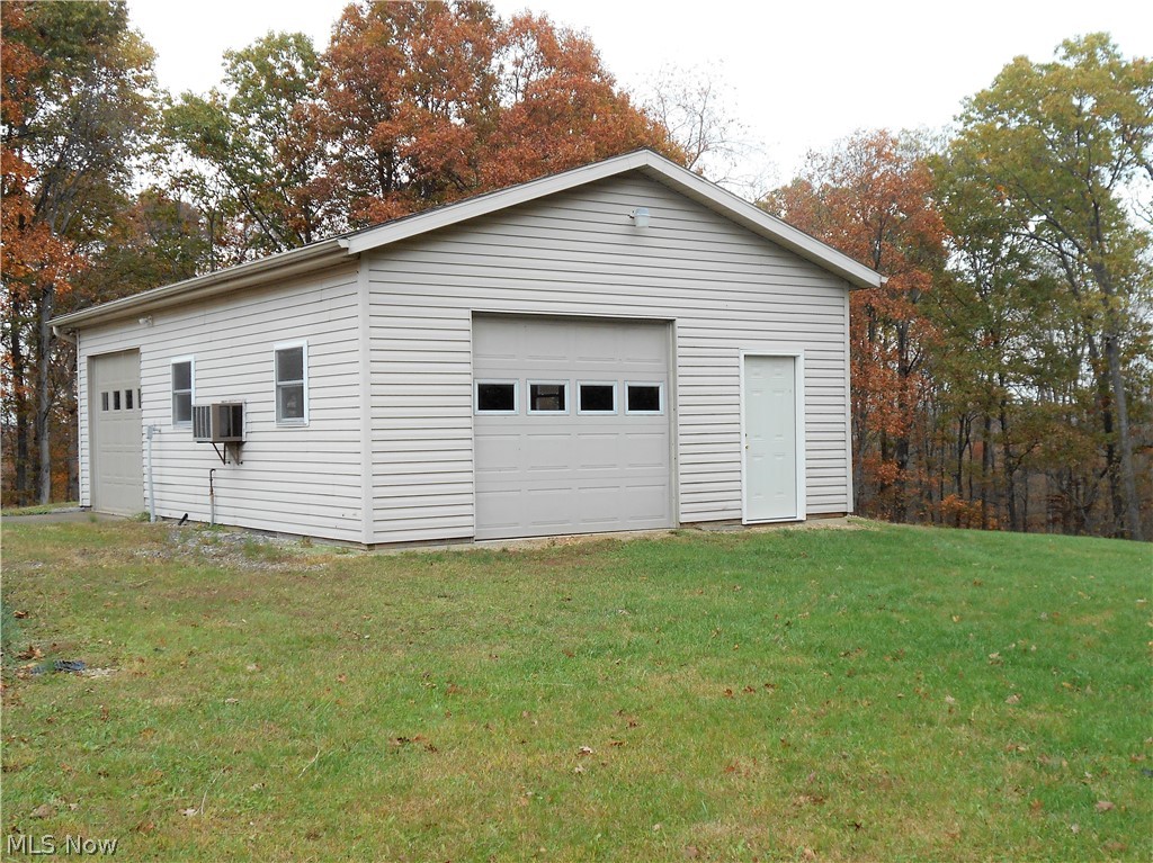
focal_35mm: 37
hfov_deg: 50.2
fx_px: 1232
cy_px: 432
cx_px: 576
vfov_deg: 38.6
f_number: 3.9
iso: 80
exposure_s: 1/200
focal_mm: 6.7
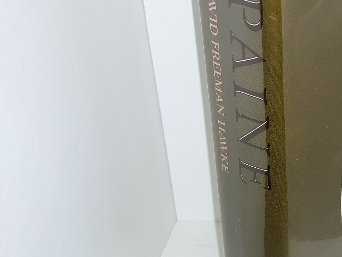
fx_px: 613
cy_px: 145
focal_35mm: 62
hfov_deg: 29.0
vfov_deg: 23.6
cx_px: 348
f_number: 1.7
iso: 64
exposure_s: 1/120
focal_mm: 3.7
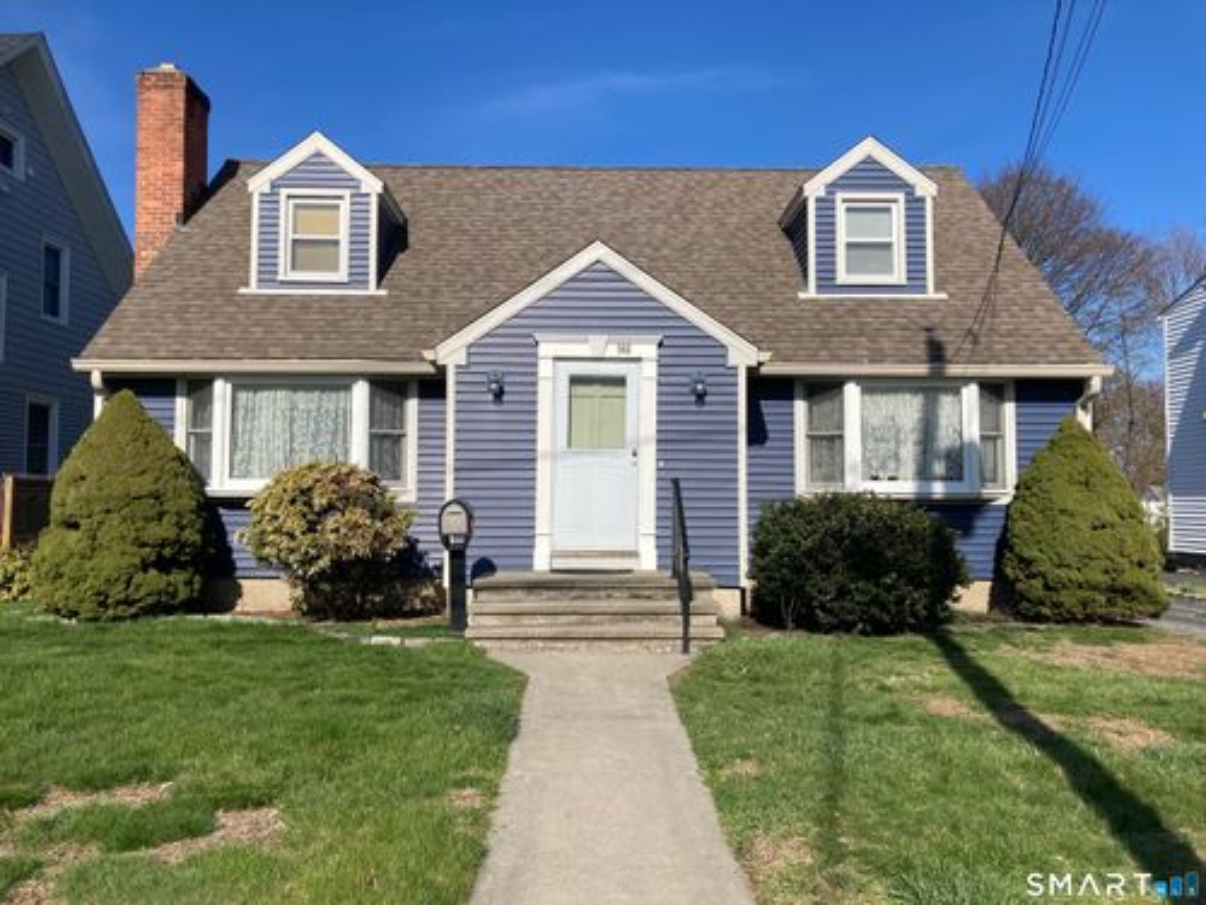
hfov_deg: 63.4
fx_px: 976
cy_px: 452
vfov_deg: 49.7
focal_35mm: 28
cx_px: 603
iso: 20
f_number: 1.8
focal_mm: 3.99
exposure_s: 1/2703
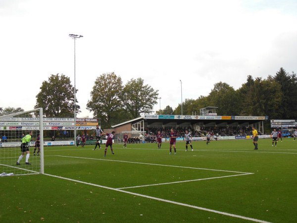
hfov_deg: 43.9
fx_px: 369
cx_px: 148
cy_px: 112
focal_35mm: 43
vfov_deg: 33.6
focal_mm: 7.7
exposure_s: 1/400
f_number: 3.8
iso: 125
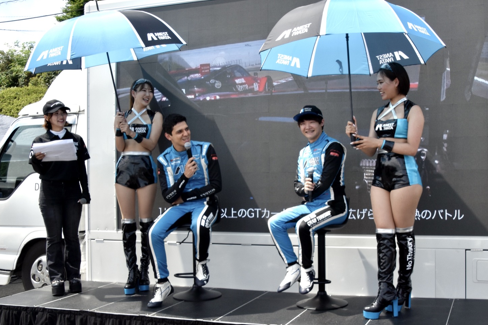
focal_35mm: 31
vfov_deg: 42.3
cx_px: 242
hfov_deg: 60.3
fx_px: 420
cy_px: 162
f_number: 11
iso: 400
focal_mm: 20
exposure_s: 1/500
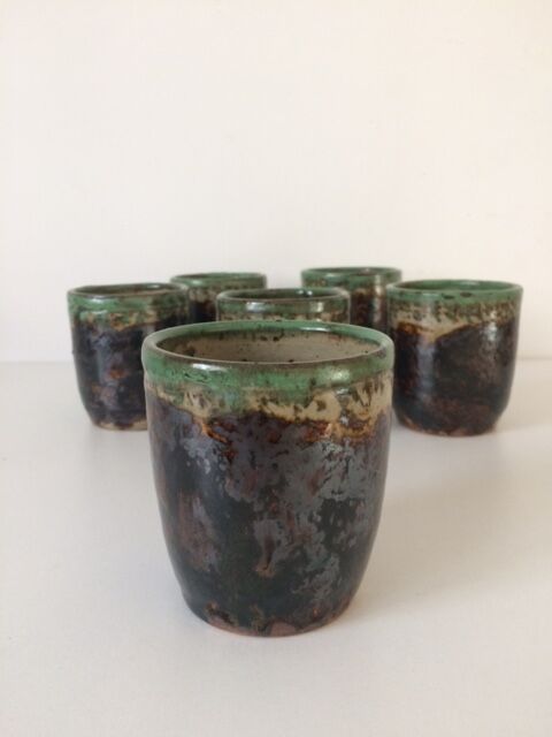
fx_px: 617
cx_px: 276
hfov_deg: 48.2
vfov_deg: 61.7
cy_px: 368
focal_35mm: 29
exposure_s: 1/33
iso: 125
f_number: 2.2
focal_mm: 4.15
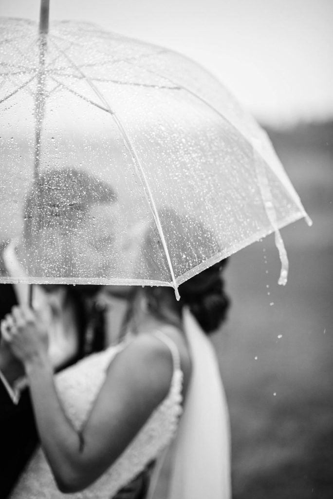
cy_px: 250
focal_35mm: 85
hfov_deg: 16.1
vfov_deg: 23.9
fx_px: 1178
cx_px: 166
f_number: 1.6
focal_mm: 85
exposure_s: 1/1250
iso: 800
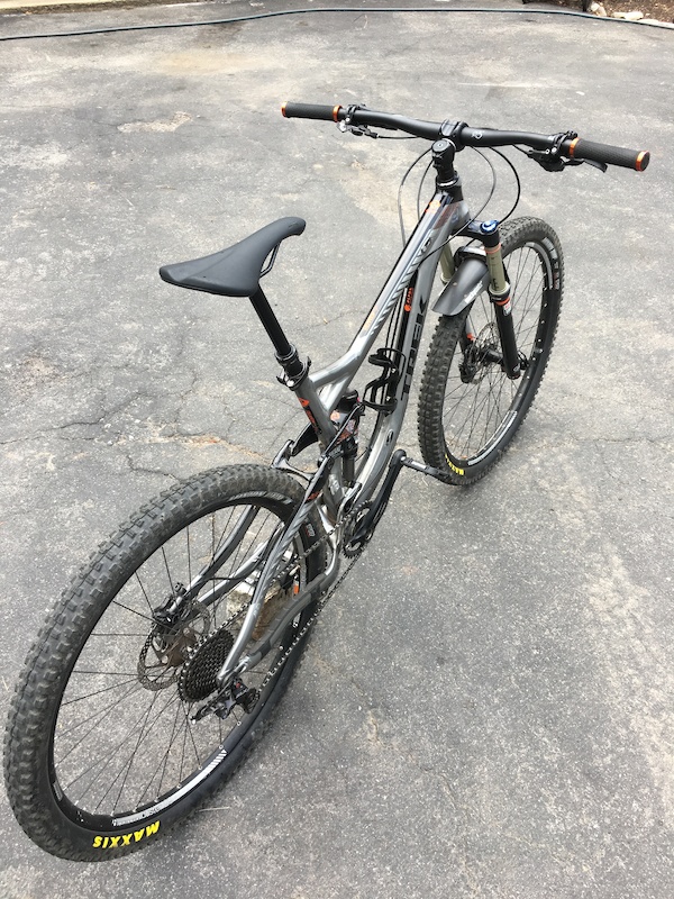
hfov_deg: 48.2
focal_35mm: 29
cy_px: 450
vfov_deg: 61.7
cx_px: 337
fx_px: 753
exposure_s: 1/120
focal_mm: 4.15
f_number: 2.2
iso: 32
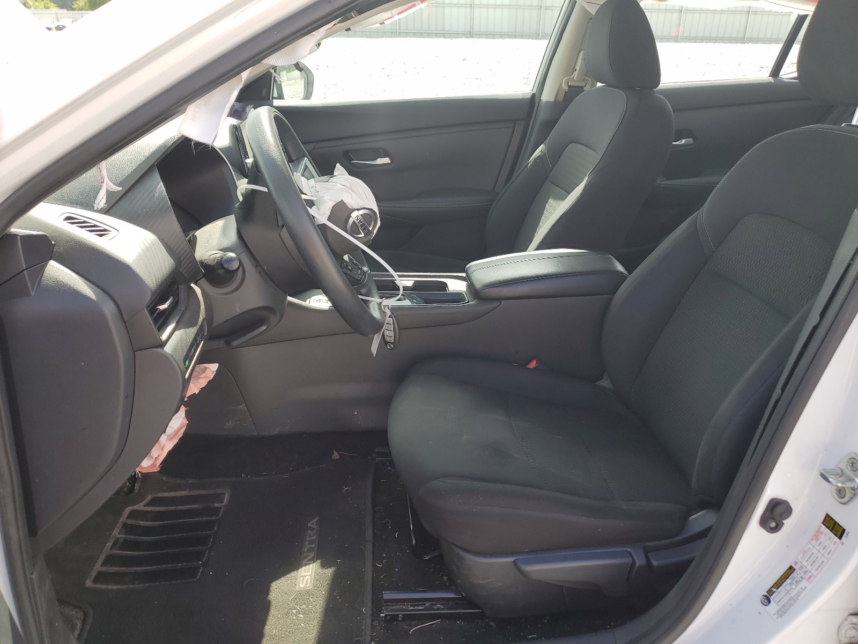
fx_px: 644
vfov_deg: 53.1
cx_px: 429
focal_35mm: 26
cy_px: 322
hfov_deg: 67.3
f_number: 1.5
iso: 50
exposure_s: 1/455
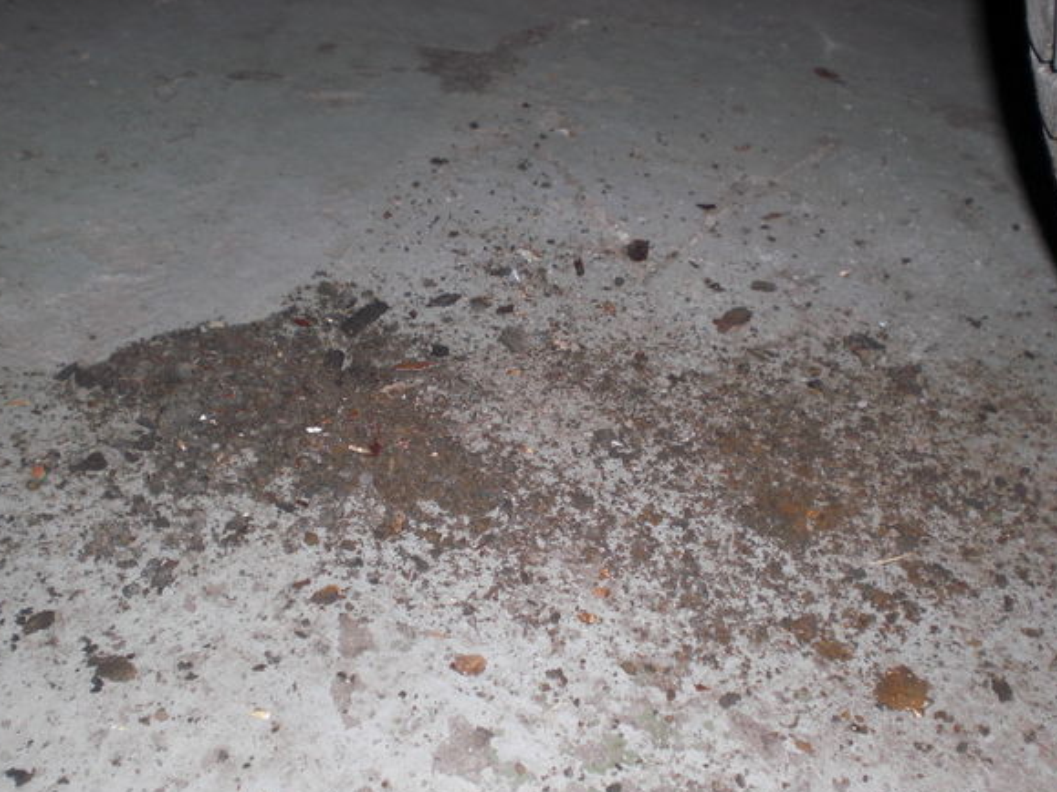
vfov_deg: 34.3
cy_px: 409
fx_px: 1282
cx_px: 557
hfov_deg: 44.8
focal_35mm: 42
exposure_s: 1/60
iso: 100
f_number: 3.1
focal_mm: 6.3
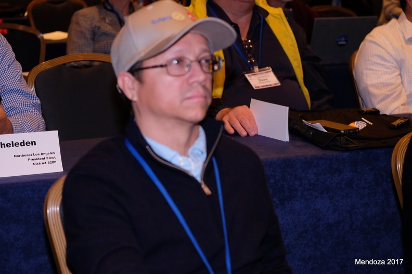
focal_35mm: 83
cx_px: 206
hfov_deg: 24.5
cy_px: 137
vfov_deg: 16.4
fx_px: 949
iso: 800
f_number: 3.5
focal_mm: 55
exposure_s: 1/56
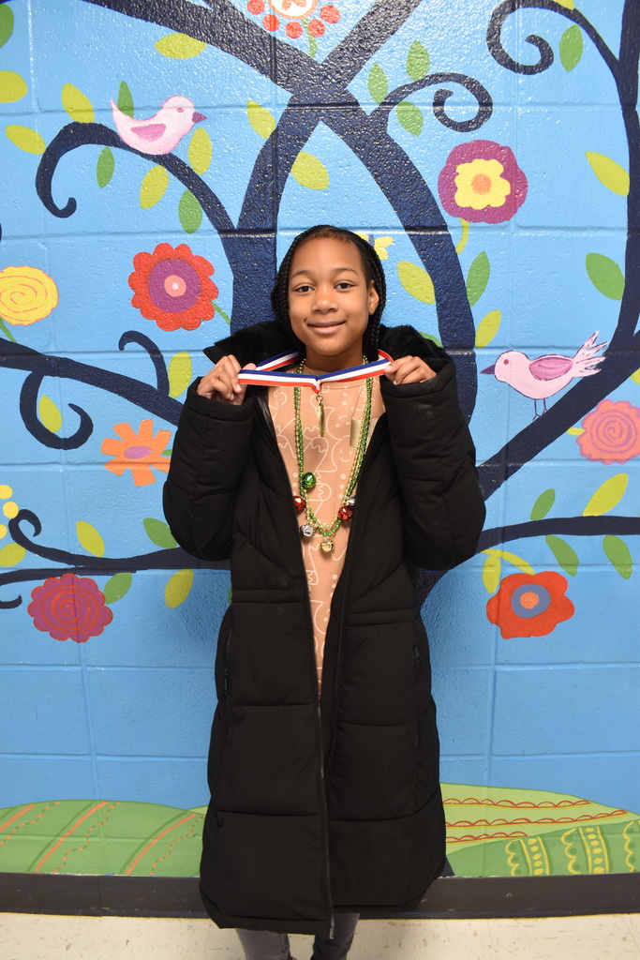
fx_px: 720
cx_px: 320
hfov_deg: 47.9
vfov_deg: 67.4
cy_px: 480
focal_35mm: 27
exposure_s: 1/30
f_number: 7.1
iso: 900
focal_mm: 18
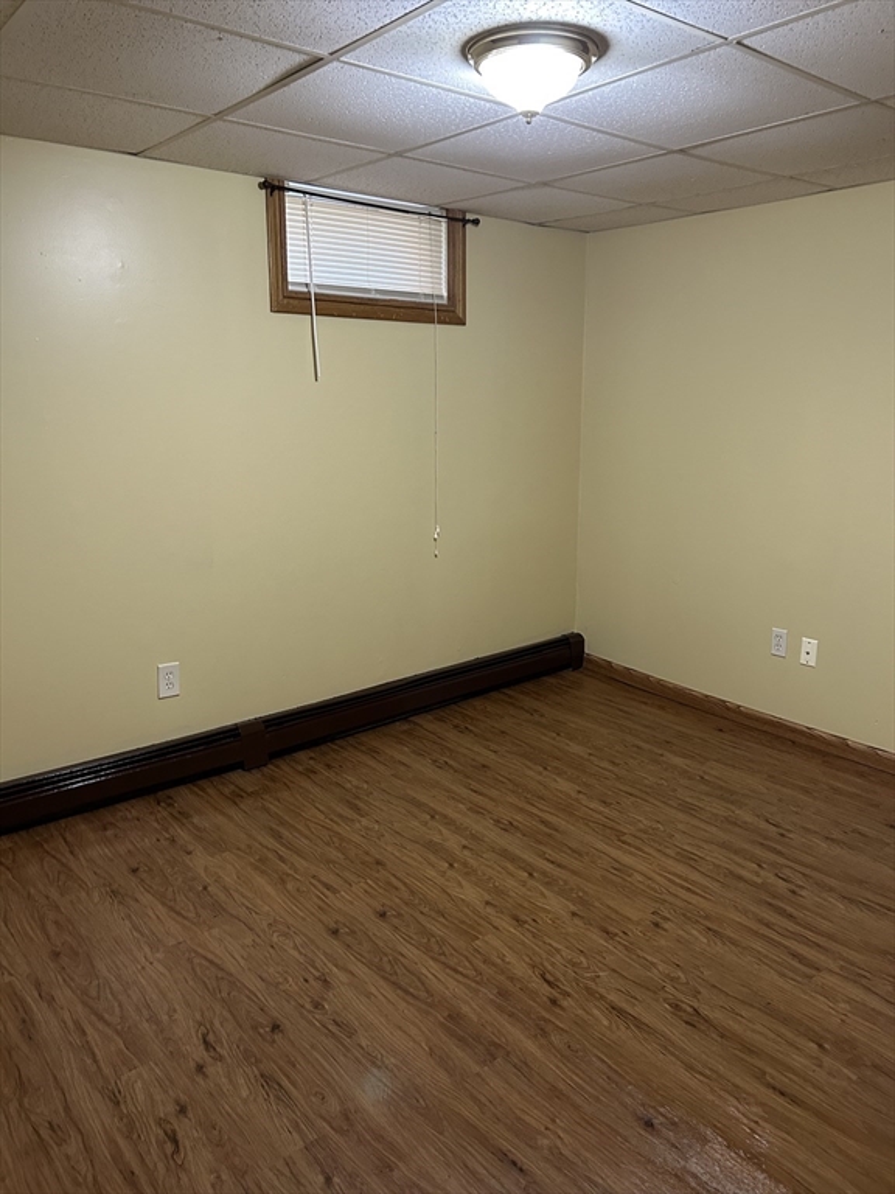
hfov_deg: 53.1
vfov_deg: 67.3
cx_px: 448
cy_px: 597
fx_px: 896
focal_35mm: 26
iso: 250
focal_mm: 5.7
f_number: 1.5
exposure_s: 1/60
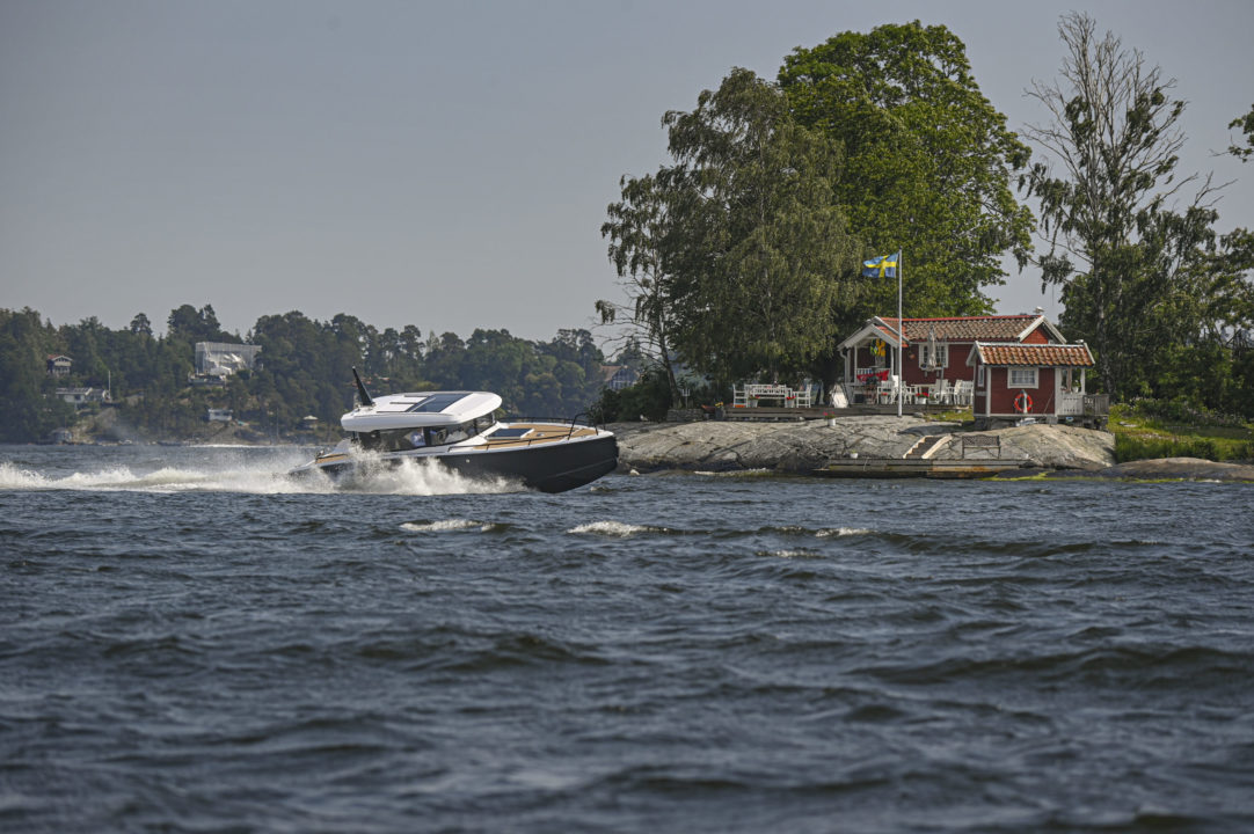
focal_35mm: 165
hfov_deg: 12.5
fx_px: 5744
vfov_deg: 8.3
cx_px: 627
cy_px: 417
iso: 100
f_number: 5
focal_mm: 165
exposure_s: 1/1250
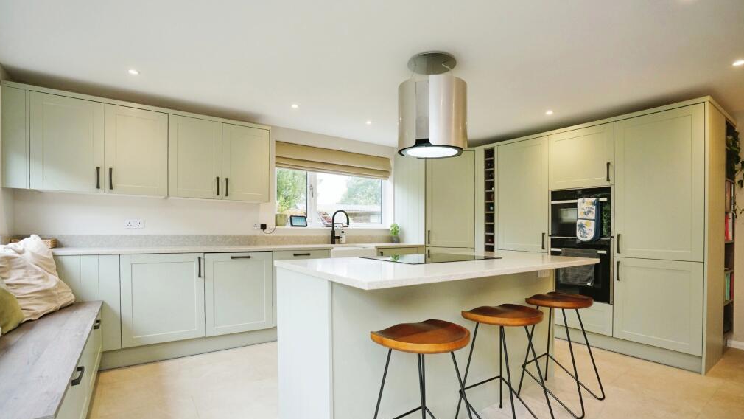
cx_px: 371
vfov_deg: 63.8
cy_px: 228
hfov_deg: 95.9
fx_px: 335
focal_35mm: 17
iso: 2000
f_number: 8
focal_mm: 16
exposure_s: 1/125
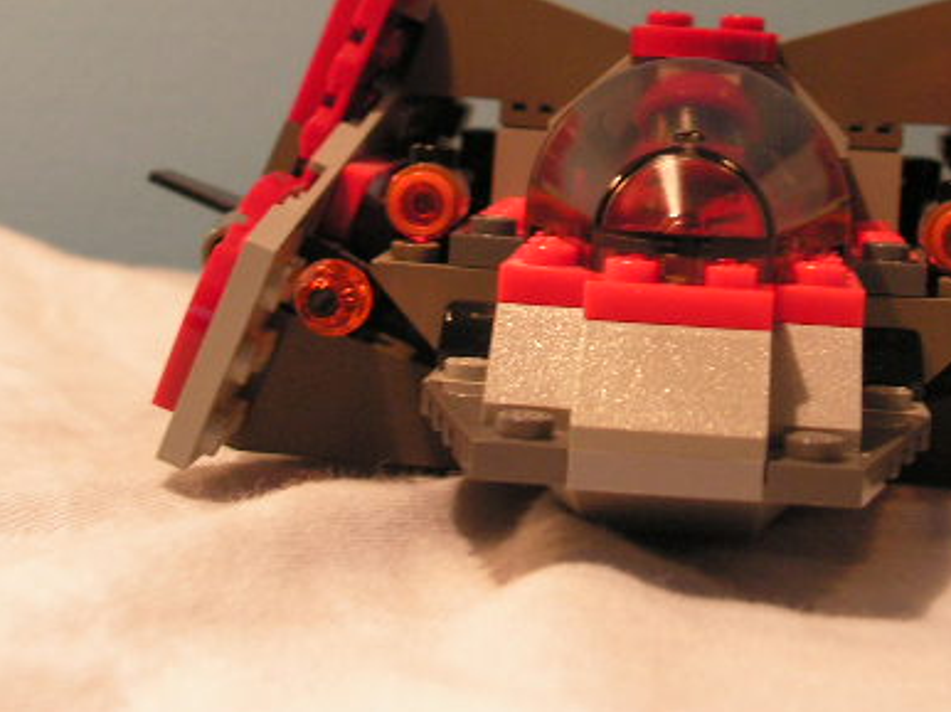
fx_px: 2279
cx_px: 626
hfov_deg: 23.5
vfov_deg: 17.6
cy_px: 136
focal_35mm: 83
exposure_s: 1/40
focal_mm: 8.4
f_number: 3.2
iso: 125
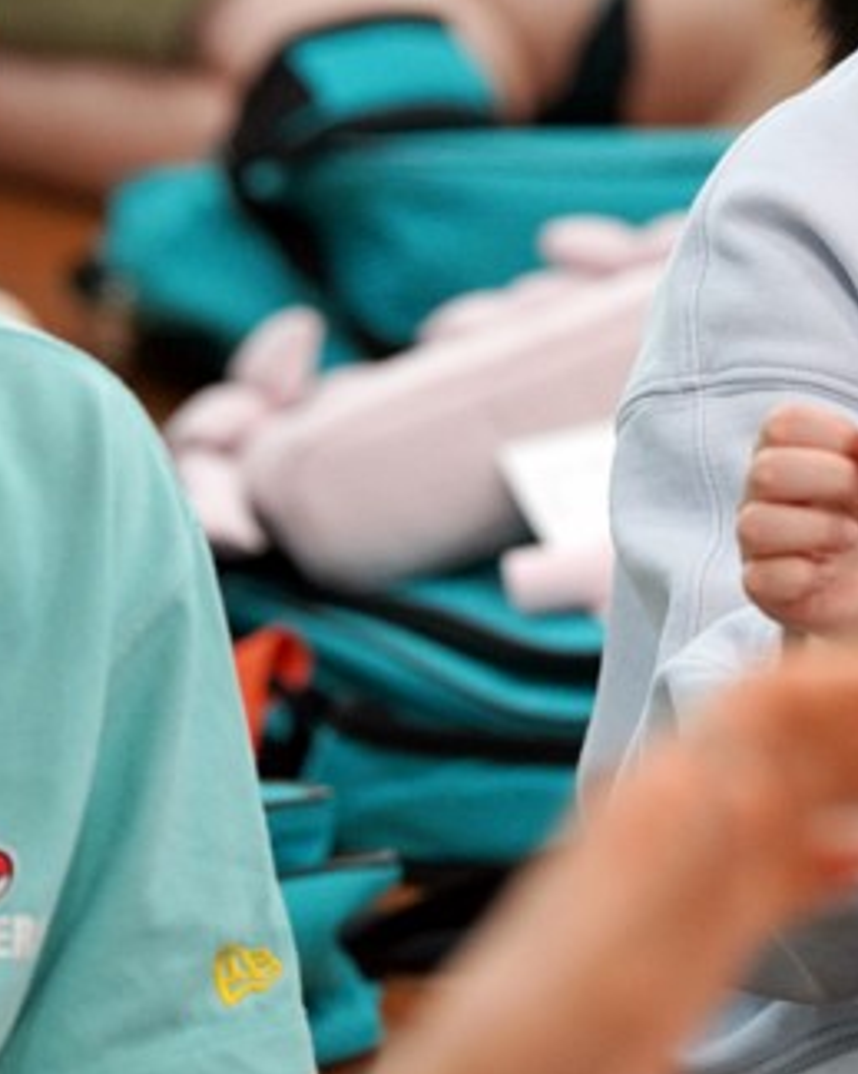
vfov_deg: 3.7
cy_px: 169
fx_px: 16577
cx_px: 977
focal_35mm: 522
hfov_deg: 3.0
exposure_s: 1/250
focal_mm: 200
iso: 2000
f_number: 4
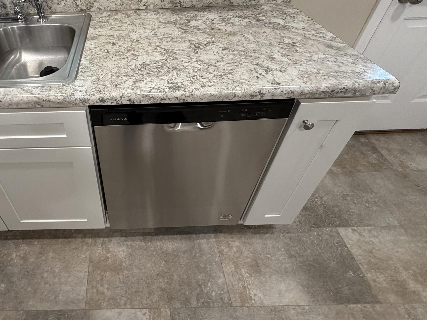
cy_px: 88
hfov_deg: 73.0
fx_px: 271
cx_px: 128
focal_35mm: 22
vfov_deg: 58.5
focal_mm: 2.22
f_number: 2.2
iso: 320
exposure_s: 1/120
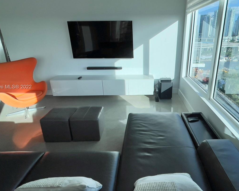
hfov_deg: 79.3
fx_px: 141
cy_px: 87
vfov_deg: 68.0
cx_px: 145
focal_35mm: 20
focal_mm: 1.54
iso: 25
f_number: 2.4
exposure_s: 1/685
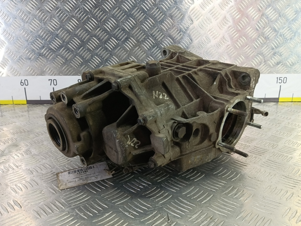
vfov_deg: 58.9
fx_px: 200
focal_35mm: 23
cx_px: 150
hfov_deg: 73.9
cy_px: 113
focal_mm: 4.11
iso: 138
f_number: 1.6
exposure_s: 1/50
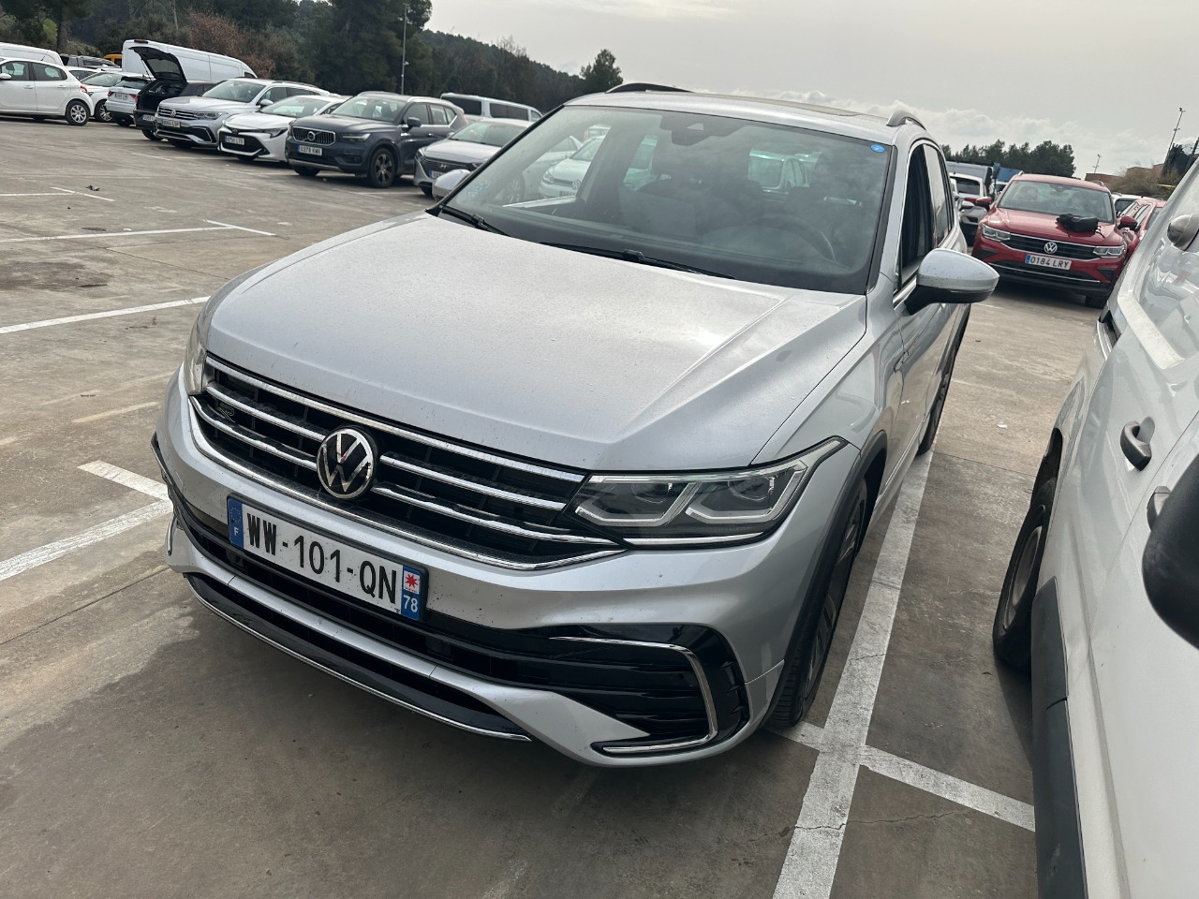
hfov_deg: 71.6
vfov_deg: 56.8
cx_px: 600
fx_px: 831
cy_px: 450
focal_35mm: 24
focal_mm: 6.86
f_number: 1.78
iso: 80
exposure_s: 1/4762
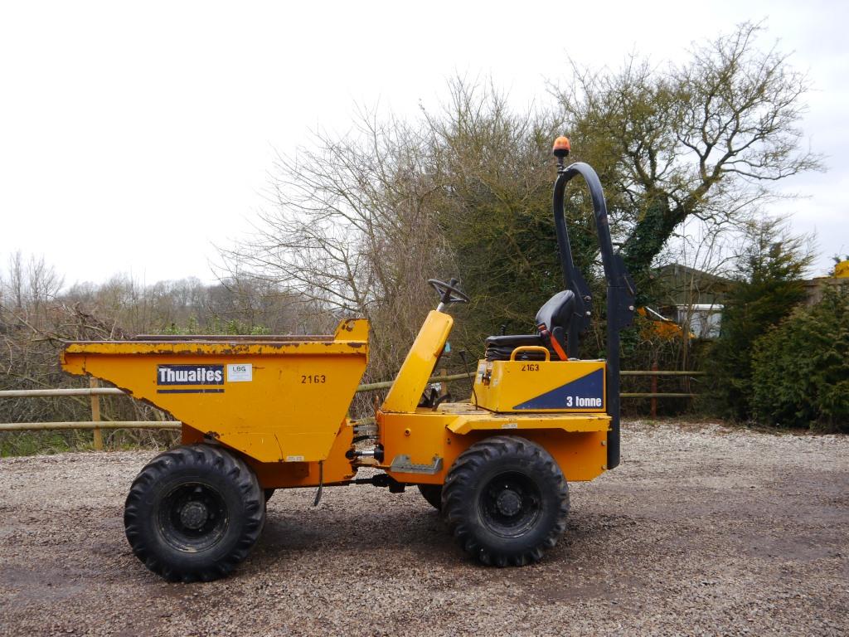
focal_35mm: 30
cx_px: 424
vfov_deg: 46.8
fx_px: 736
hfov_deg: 60.0
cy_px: 318
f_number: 4.5
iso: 160
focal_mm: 15
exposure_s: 1/200
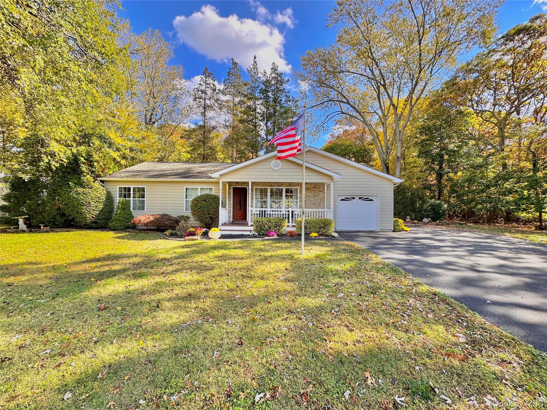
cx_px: 274
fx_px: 221
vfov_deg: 85.7
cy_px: 205
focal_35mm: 14
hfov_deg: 102.1
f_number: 2.2
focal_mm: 2.22
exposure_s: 1/385
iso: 40
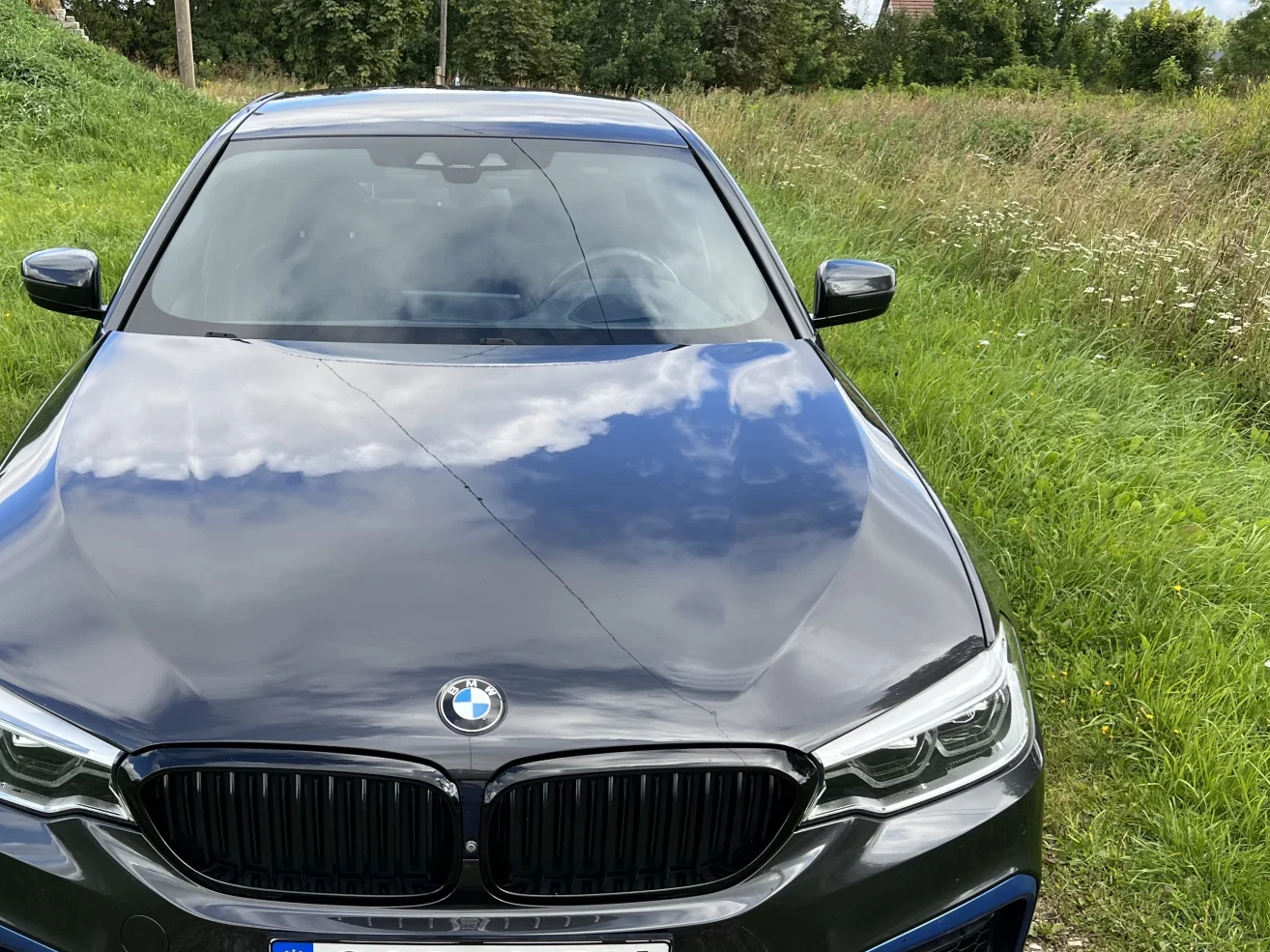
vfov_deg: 37.4
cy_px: 610
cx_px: 474
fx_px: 1394
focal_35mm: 38
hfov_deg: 48.5
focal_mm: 5.7
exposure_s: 1/949
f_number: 1.5
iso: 50
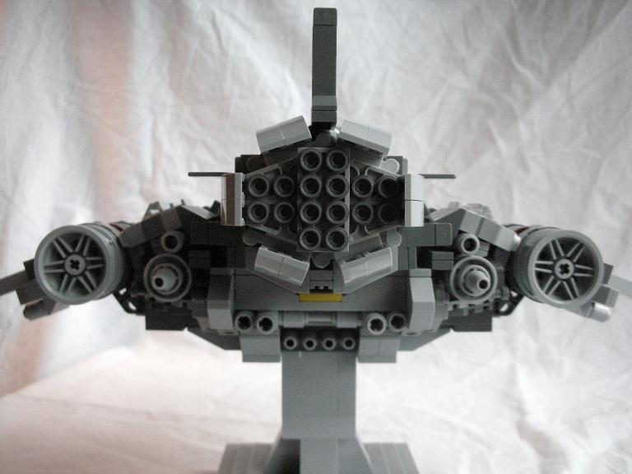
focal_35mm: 35
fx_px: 639
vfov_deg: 40.7
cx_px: 316
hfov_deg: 52.6
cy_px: 237
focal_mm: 5.8
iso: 336
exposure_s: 1/127
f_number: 2.8
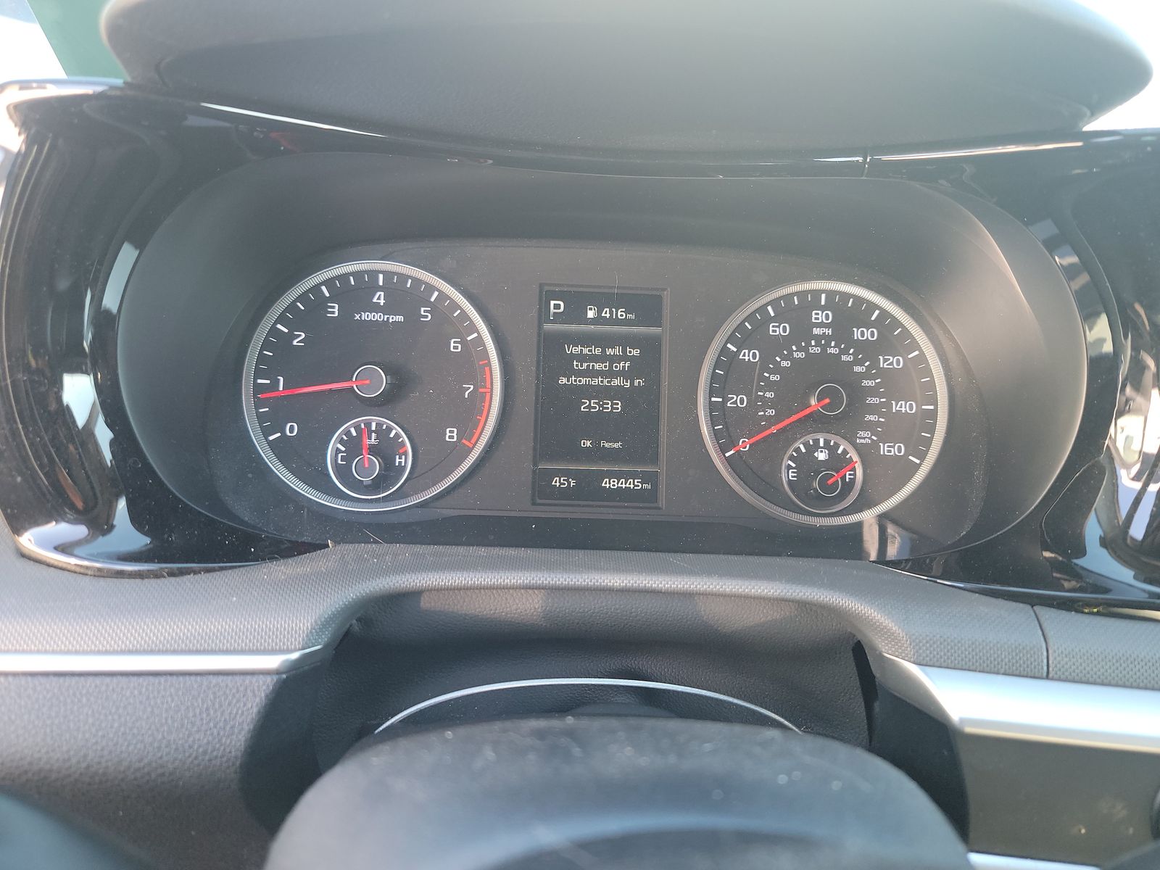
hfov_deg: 71.6
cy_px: 435
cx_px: 580
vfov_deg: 56.8
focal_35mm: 24
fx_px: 804
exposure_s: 1/59
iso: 254
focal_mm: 6.7
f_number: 1.8
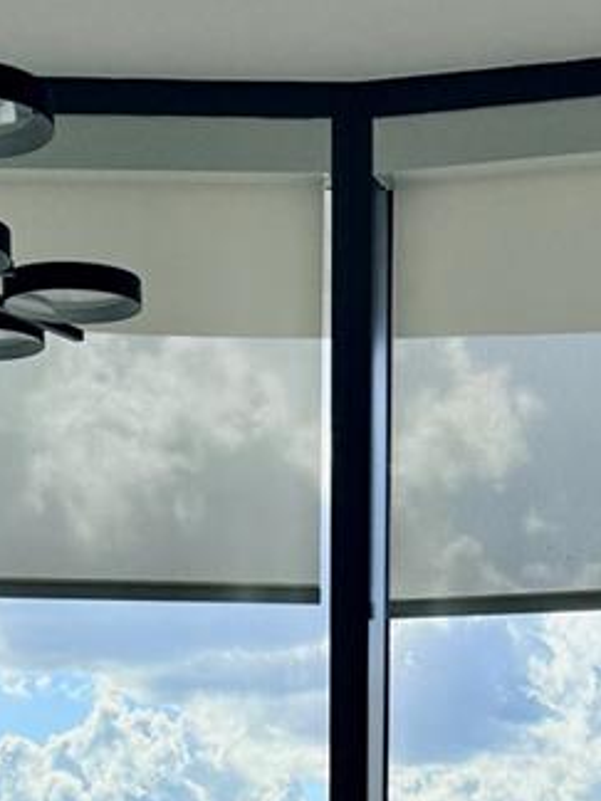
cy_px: 1397
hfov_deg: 16.5
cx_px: 413
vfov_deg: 18.0
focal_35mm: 89
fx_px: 2060
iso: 100
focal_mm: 6.76
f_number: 1.78
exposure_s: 1/1949
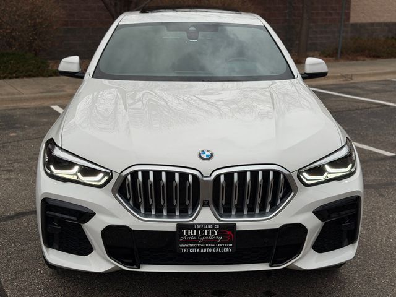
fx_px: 549
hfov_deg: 39.7
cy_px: 148
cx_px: 198
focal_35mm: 48
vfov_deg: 30.3
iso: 64
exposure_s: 1/846
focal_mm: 6.76
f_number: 1.78
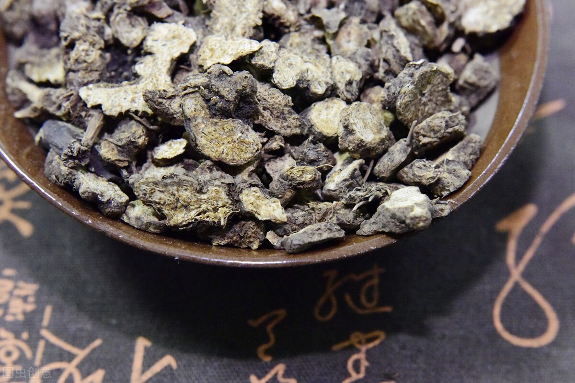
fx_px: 1118
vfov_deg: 19.5
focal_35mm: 70
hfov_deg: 28.8
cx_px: 288
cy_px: 192
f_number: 7.1
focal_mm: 70
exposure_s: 1/100
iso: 12800
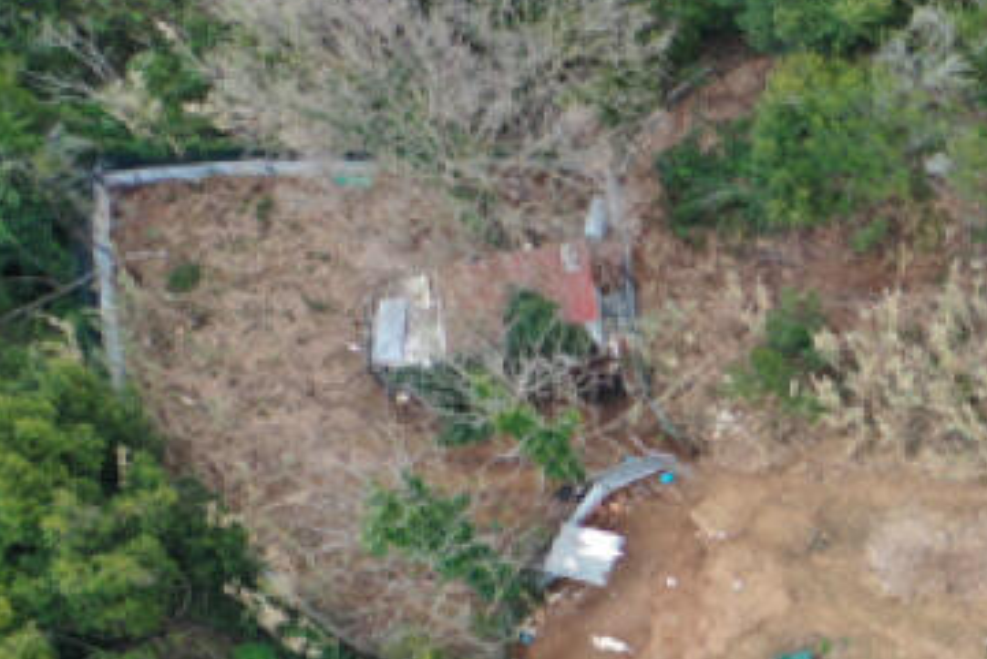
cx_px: 1569
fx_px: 2551
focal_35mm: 93
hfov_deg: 18.7
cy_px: 747
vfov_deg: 14.3
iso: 100
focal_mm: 10.26
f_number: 3.2
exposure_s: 1/40
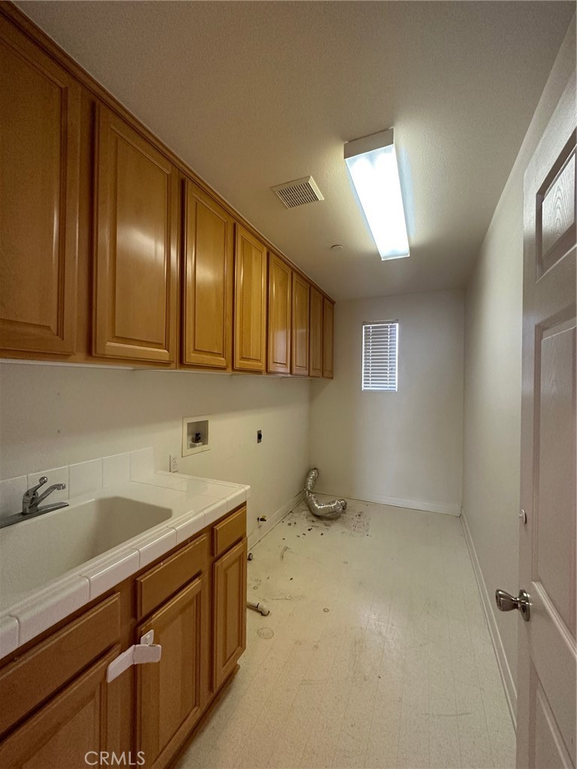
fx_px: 311
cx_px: 288
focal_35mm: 14
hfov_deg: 85.7
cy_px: 384
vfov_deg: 102.1
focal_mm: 2.22
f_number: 2.2
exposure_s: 1/120
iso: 320
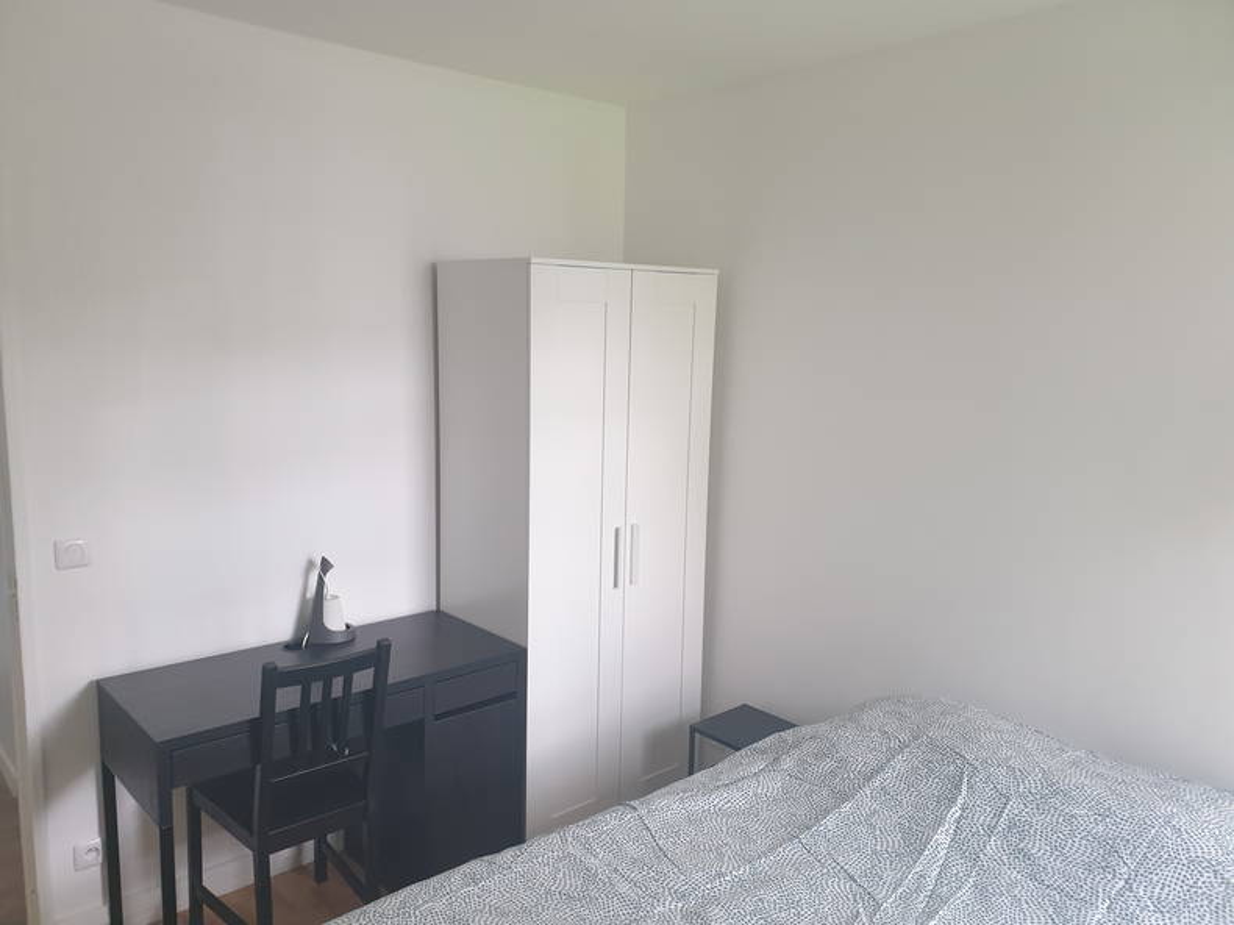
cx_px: 617
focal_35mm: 26
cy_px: 462
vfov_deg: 53.0
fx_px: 927
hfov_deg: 67.3
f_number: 2.4
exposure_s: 1/50
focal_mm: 4.3
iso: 160
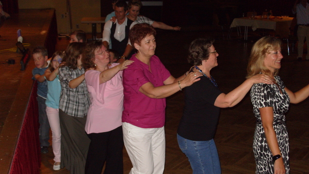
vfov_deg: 21.8
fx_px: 451
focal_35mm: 55
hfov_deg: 37.8
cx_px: 154
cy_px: 93
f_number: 3.1
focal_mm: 11.1
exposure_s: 1/60
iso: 200
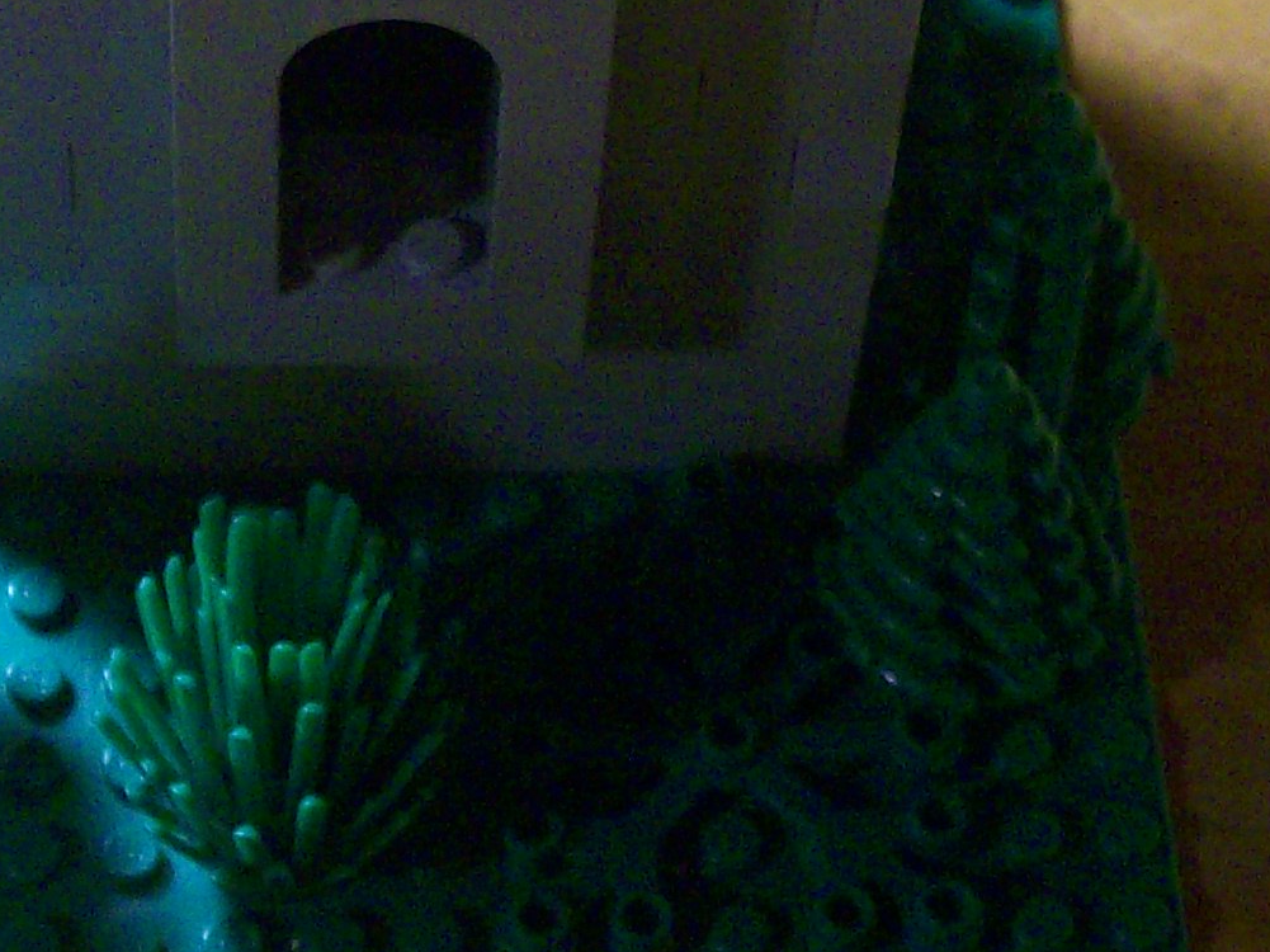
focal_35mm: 128
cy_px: -344
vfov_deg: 11.2
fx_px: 4694
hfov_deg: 15.4
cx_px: 415
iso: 160
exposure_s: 1/27
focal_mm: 7.6
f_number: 3
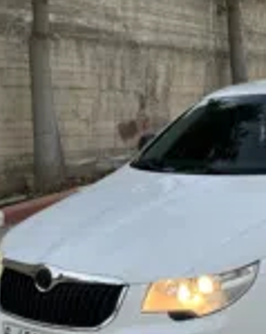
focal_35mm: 68
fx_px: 670
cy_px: 157
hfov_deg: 21.5
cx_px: 279
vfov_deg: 27.9
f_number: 1.5
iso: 125
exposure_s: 1/121
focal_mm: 5.7
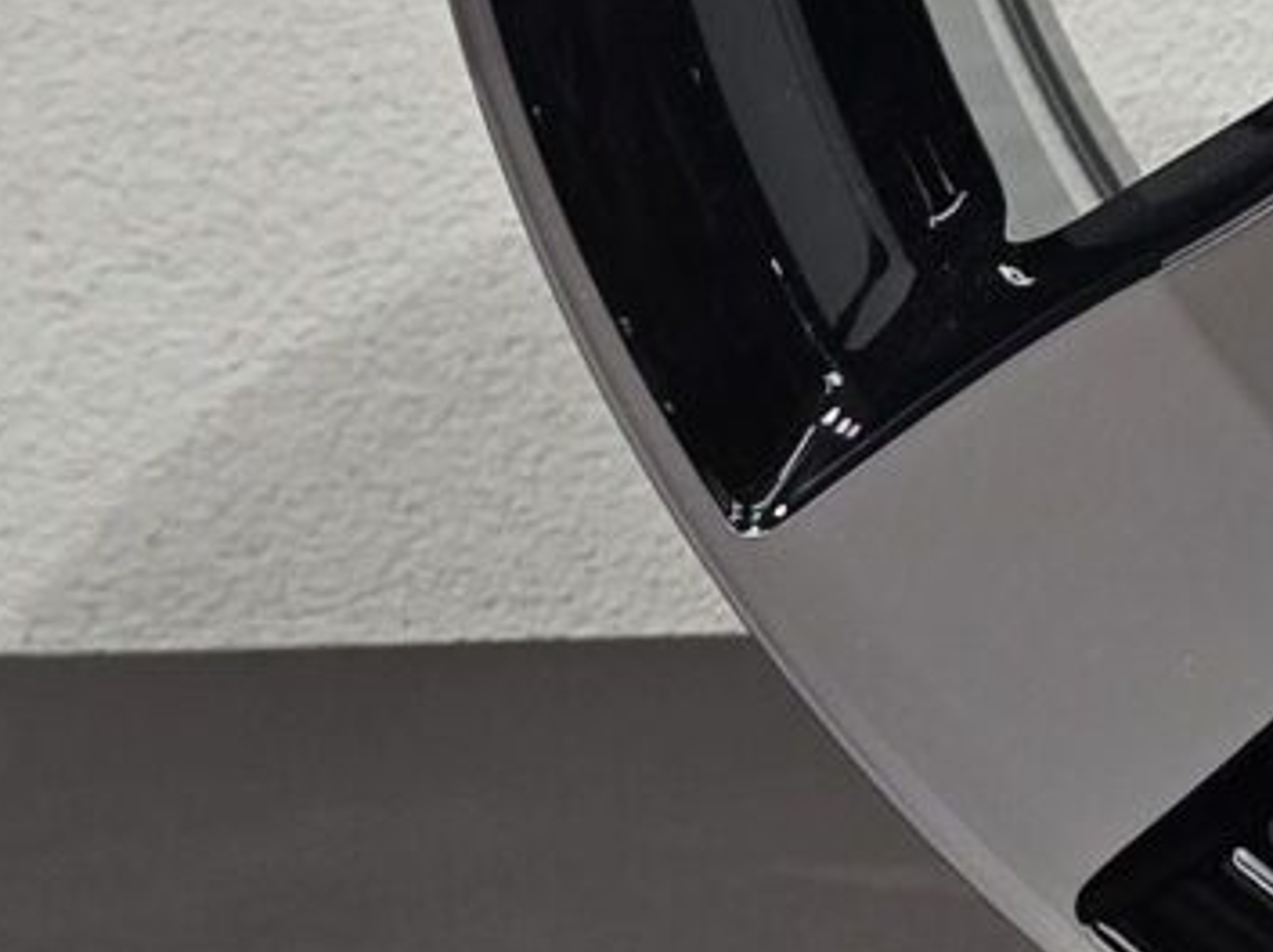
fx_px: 6135
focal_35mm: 167
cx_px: 2402
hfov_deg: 11.0
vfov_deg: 8.8
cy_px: -130
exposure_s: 1/100
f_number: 1.7
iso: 50
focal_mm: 6.3
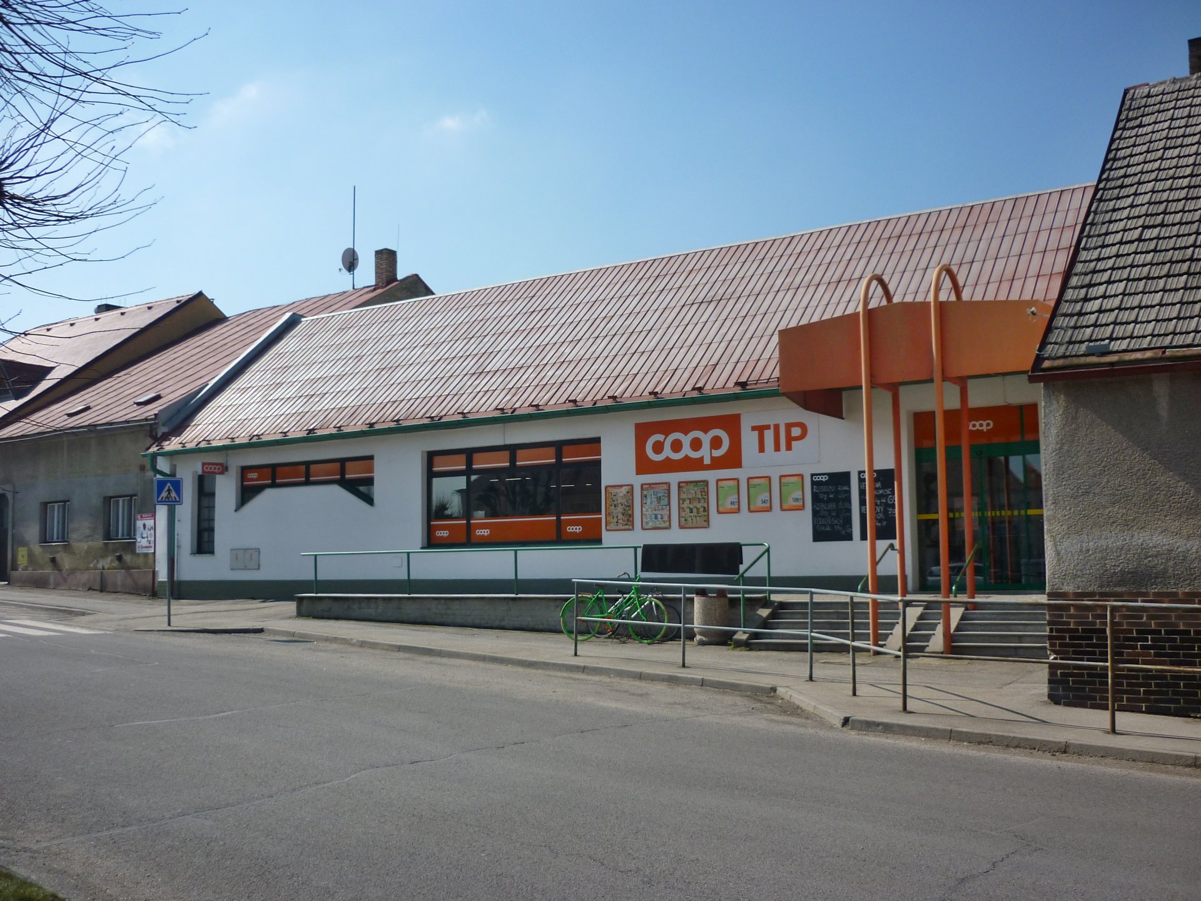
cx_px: 600
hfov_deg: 55.4
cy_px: 450
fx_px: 1145
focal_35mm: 33
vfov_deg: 42.9
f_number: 8
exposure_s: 1/250
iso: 80
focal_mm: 5.5
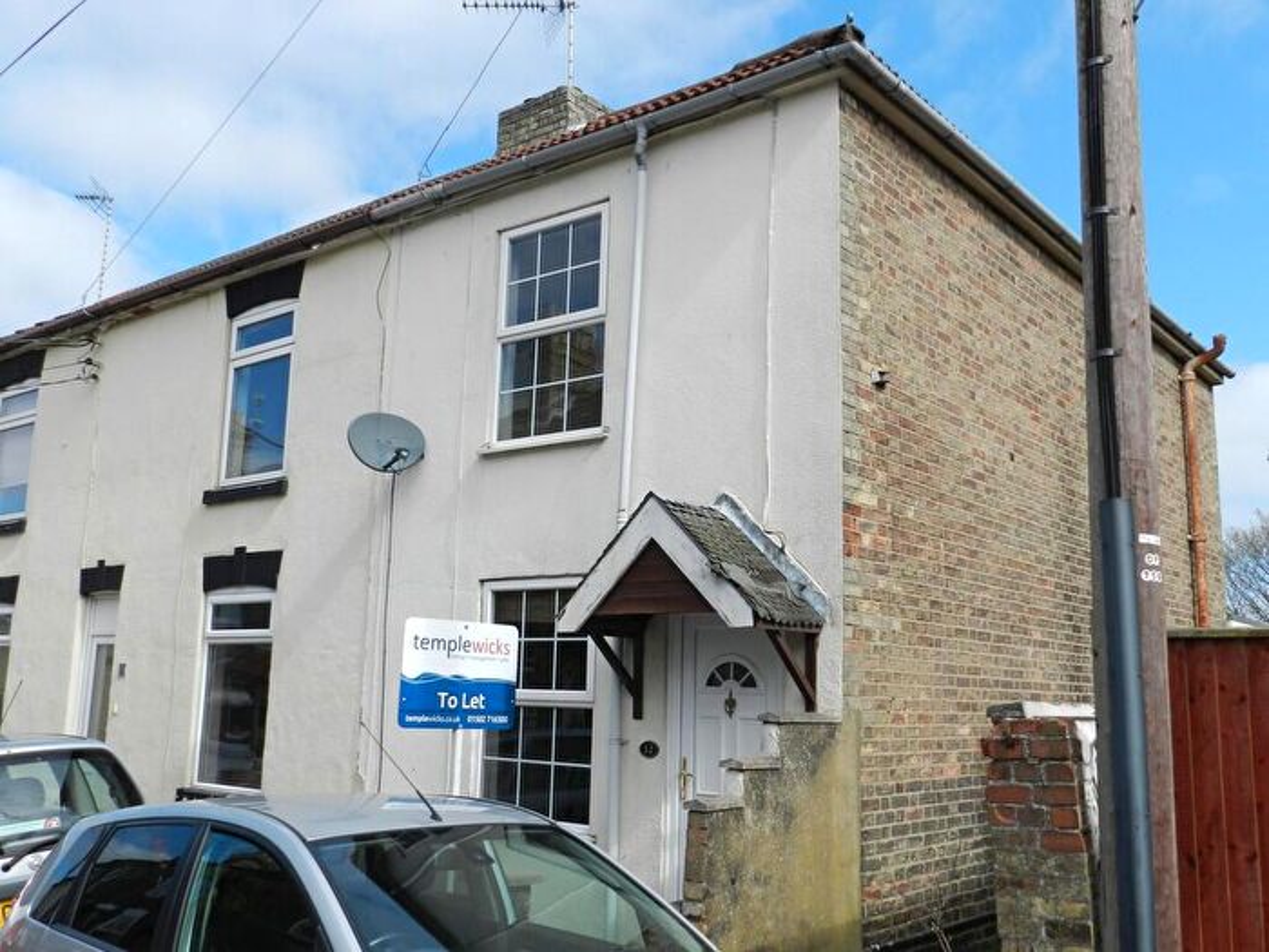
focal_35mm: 32
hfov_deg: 56.8
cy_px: 476
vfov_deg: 44.2
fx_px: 1173
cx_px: 634
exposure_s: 1/800
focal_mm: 5.6
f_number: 4
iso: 160
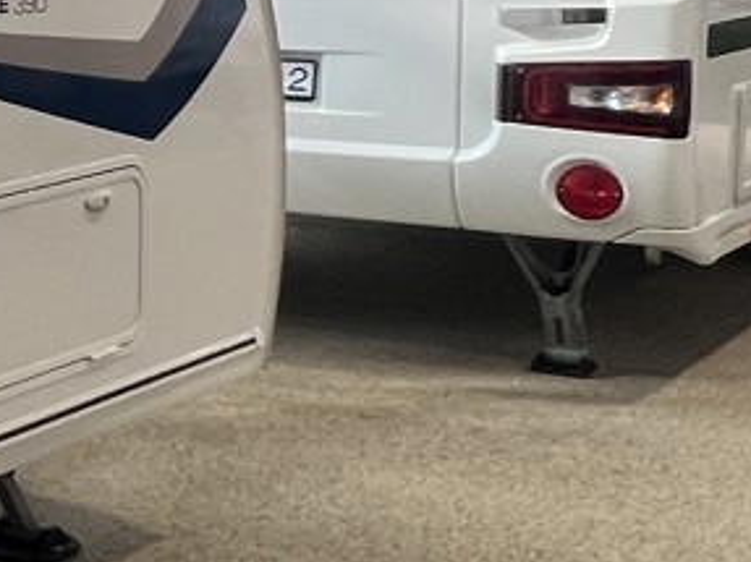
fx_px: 1887
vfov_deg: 16.7
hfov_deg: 15.9
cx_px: -871
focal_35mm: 87
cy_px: 42
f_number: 1.8
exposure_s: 1/99
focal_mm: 1.57
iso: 100
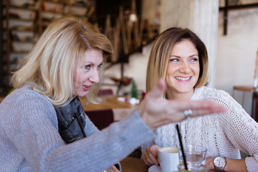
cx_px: 129
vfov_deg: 29.9
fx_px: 323
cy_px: 86
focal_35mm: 45
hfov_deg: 43.6
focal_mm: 45
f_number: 2.8
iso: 500
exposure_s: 1/250
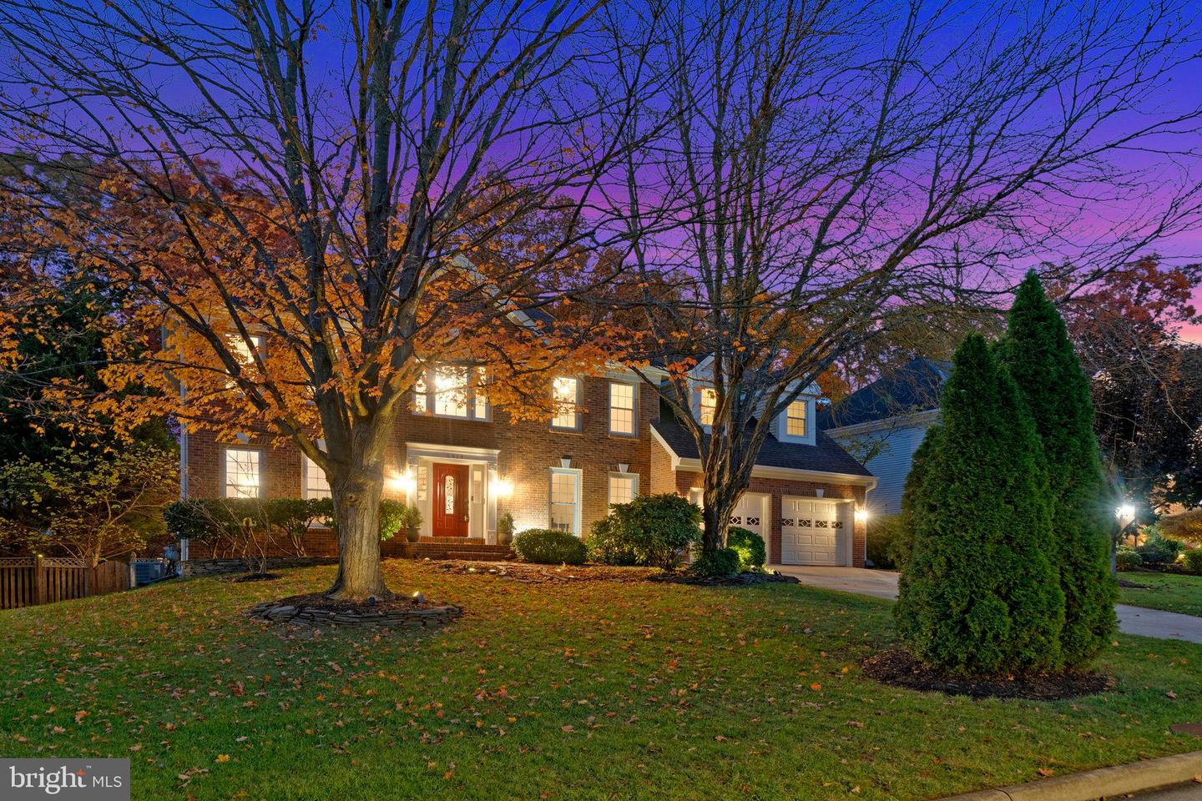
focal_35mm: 21
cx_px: 601
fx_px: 701
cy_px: 400
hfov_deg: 81.2
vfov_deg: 59.5
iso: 1250
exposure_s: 1.6
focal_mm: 21
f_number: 7.1
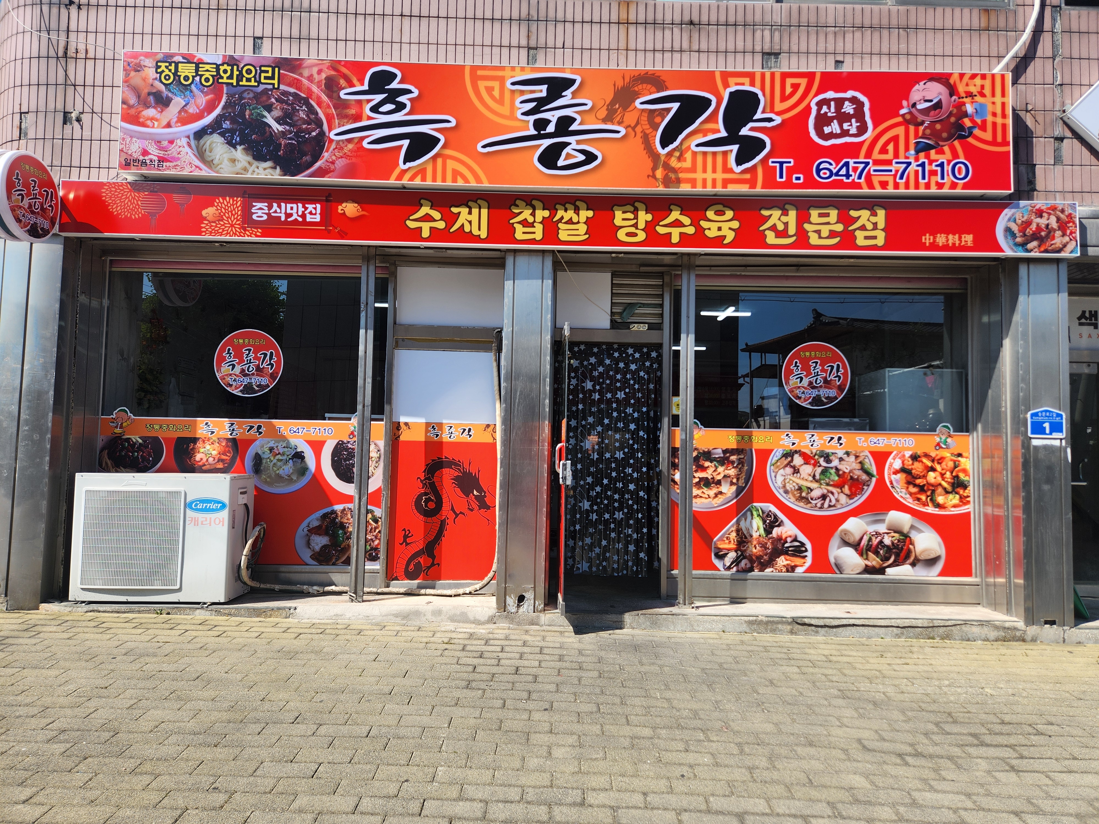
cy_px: 412
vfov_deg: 58.9
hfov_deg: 73.9
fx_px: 730
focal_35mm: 23
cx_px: 550
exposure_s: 1/1030
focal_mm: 5.4
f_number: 1.8
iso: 20
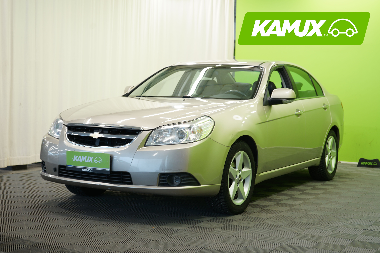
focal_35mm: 56
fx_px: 591
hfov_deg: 35.6
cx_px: 190
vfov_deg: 24.2
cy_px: 126
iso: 200
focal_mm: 56
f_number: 5
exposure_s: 1/13
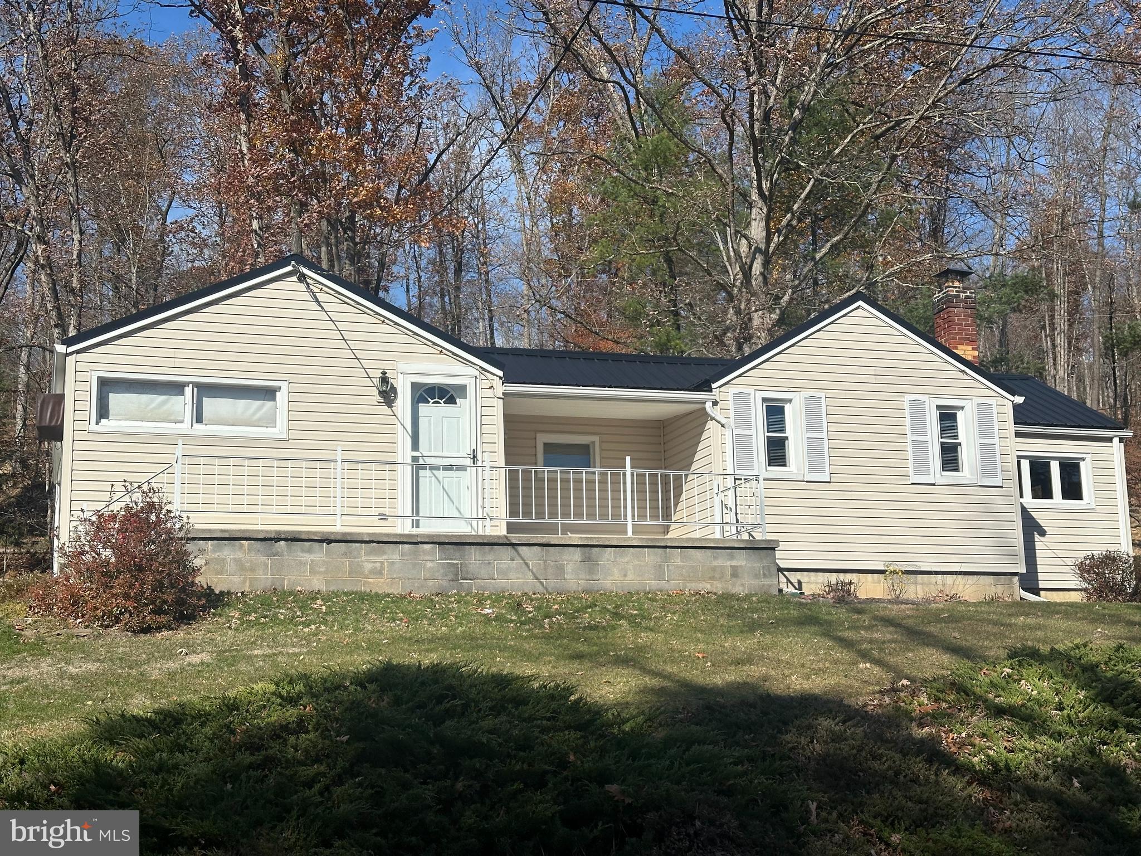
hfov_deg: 39.7
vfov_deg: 30.3
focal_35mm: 48
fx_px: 1582
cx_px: 570
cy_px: 428
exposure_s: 1/7092
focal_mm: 6.86
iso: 64
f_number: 1.78
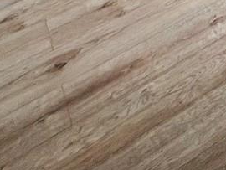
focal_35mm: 77
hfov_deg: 15.3
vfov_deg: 11.9
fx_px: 503
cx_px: 533
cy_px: -317
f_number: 1.8
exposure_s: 1/99
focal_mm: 1.57
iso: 40
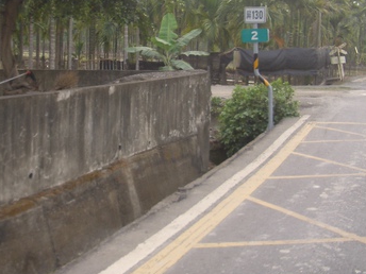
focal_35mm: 61
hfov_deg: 31.2
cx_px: 102
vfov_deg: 24.0
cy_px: 100
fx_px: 645
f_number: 2.6
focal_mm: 5.8
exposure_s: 1/125
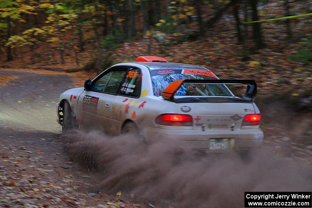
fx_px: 702
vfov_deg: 16.9
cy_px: 104
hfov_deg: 25.1
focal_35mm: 81
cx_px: 156
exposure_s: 1/100
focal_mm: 53
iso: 4000
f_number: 4.5
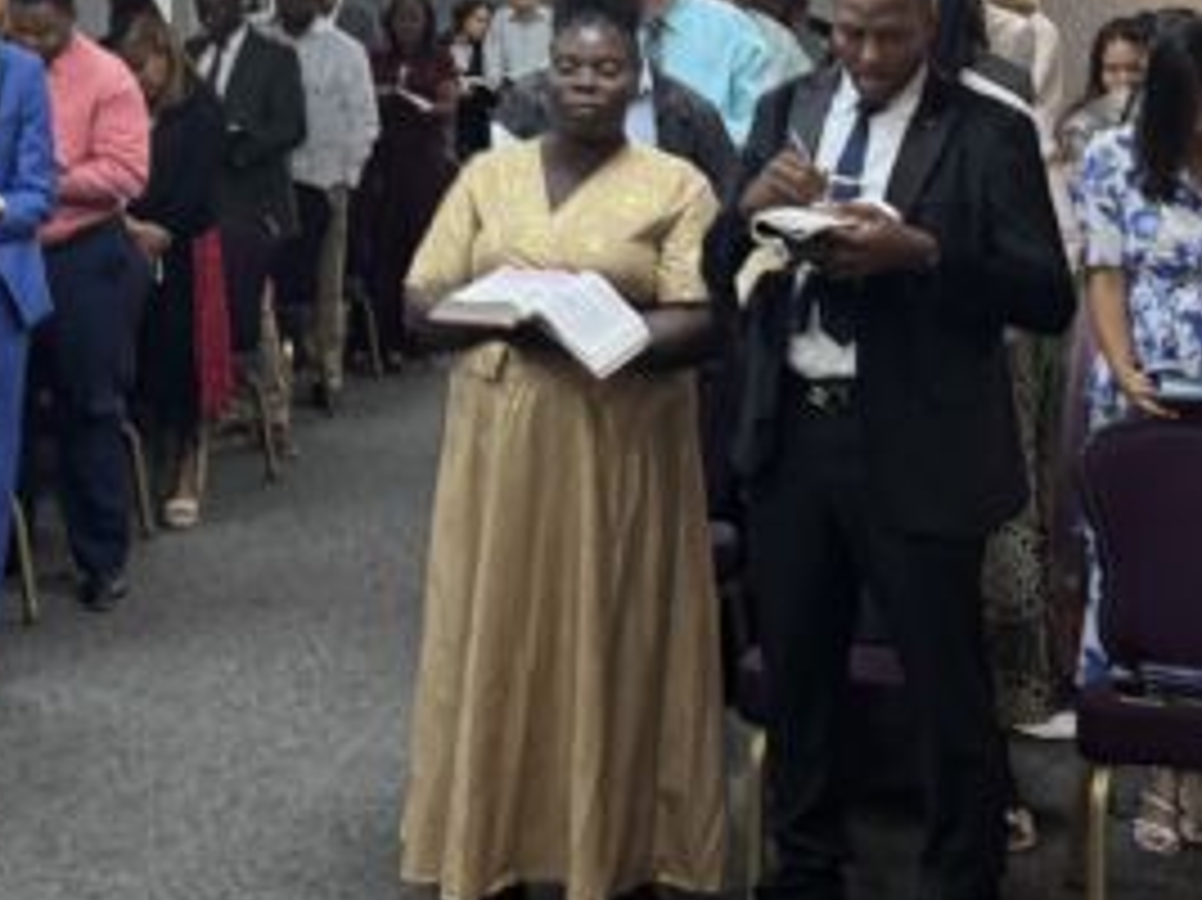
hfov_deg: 26.8
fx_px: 2499
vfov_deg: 19.5
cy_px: -104
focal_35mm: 72
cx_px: 365
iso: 250
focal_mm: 6.76
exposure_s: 1/60
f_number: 1.78
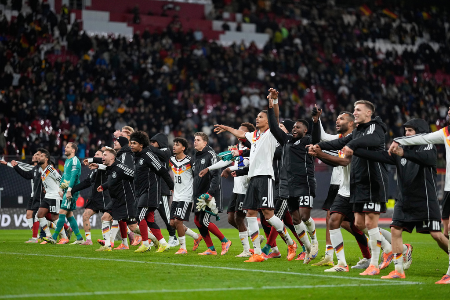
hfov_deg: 15.2
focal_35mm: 135
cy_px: 150
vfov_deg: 10.2
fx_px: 1688
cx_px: 225
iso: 2000
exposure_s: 1/4000
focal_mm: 135
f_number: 1.8
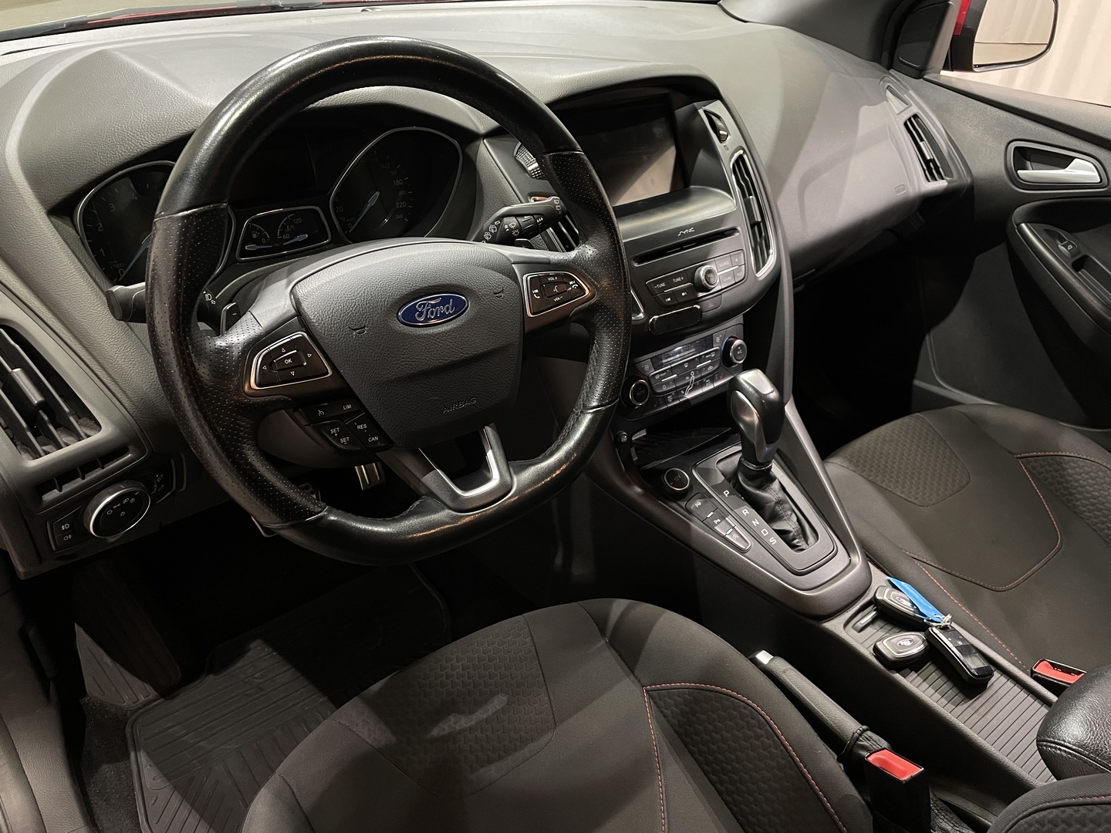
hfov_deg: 67.3
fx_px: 834
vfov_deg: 53.1
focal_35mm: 26
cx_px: 556
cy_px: 416
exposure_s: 1/50
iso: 250
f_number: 1.6
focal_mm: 4.2
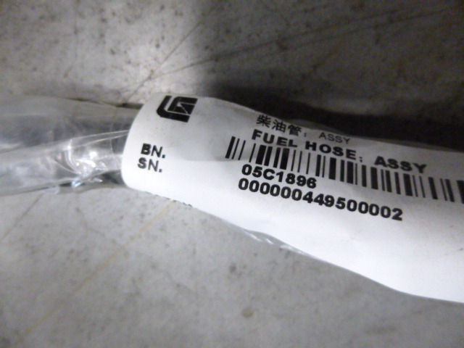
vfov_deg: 54.9
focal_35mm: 25
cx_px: 232
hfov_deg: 69.4
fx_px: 335
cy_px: 174
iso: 800
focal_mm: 4.5
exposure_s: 1/25
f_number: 3.1
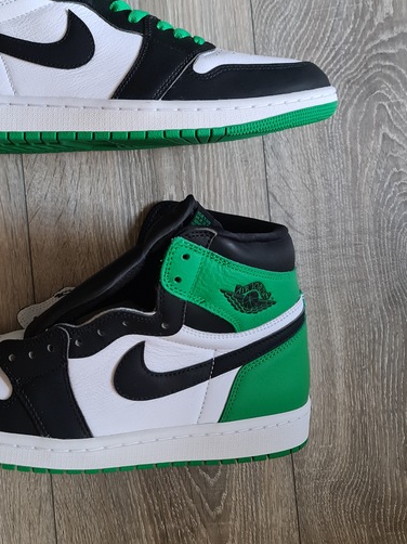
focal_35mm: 34
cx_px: 136
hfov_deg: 41.2
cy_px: 217
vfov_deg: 53.6
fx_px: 533
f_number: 1.8
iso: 1600
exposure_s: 1/100
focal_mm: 7
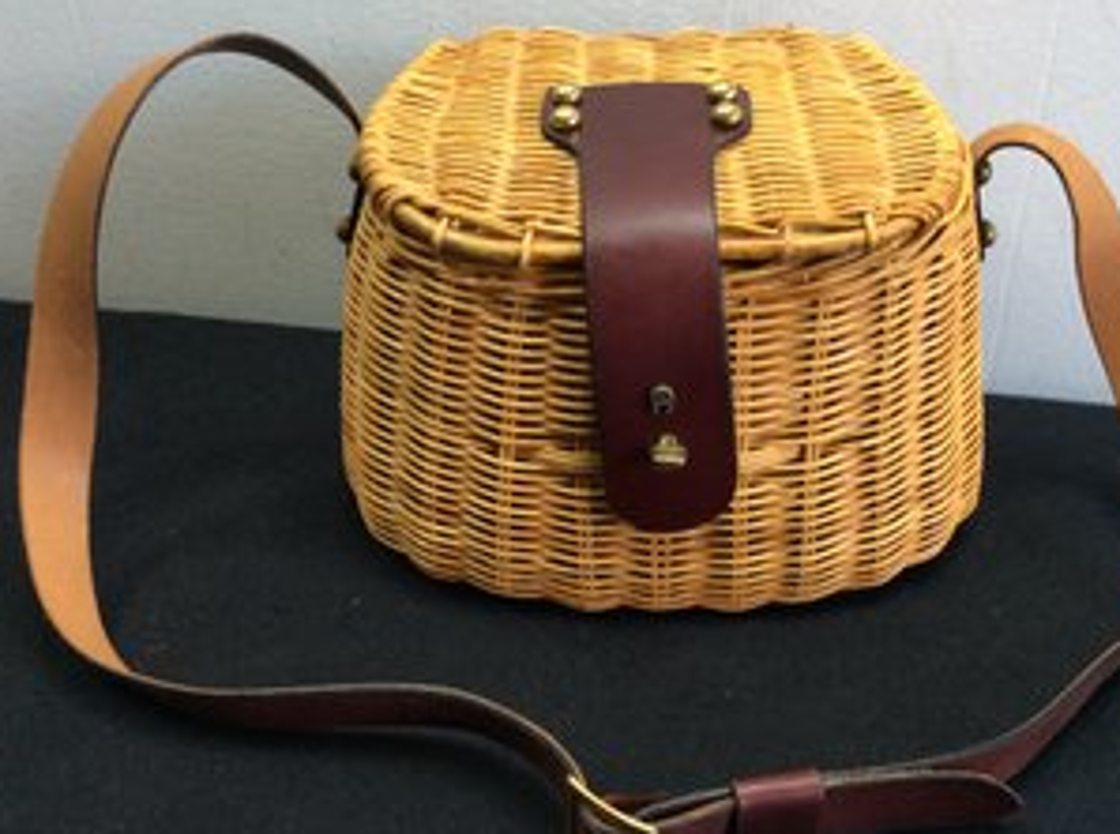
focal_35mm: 37
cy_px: 445
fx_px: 1194
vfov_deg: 38.5
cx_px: 620
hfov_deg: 50.2
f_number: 2.4
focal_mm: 3.3
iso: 64
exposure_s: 1/24
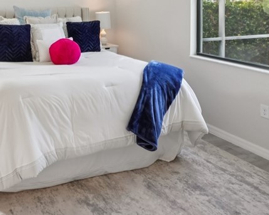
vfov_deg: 34.3
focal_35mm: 39
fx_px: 312
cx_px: 19
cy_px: -4
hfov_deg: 42.2
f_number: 8
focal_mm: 16.5
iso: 400
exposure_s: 1/30
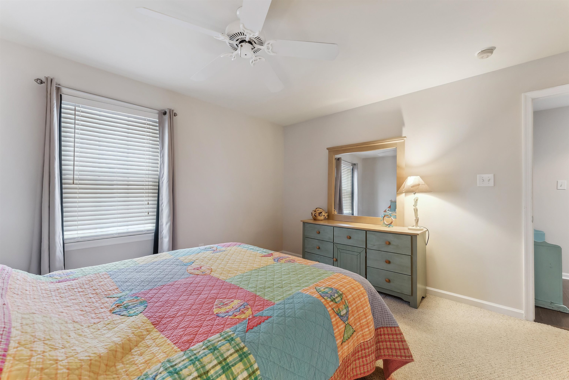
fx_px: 221
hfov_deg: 104.2
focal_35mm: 14
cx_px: 284
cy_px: 190
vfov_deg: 81.3
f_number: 8
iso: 640
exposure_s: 1/6
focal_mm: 14
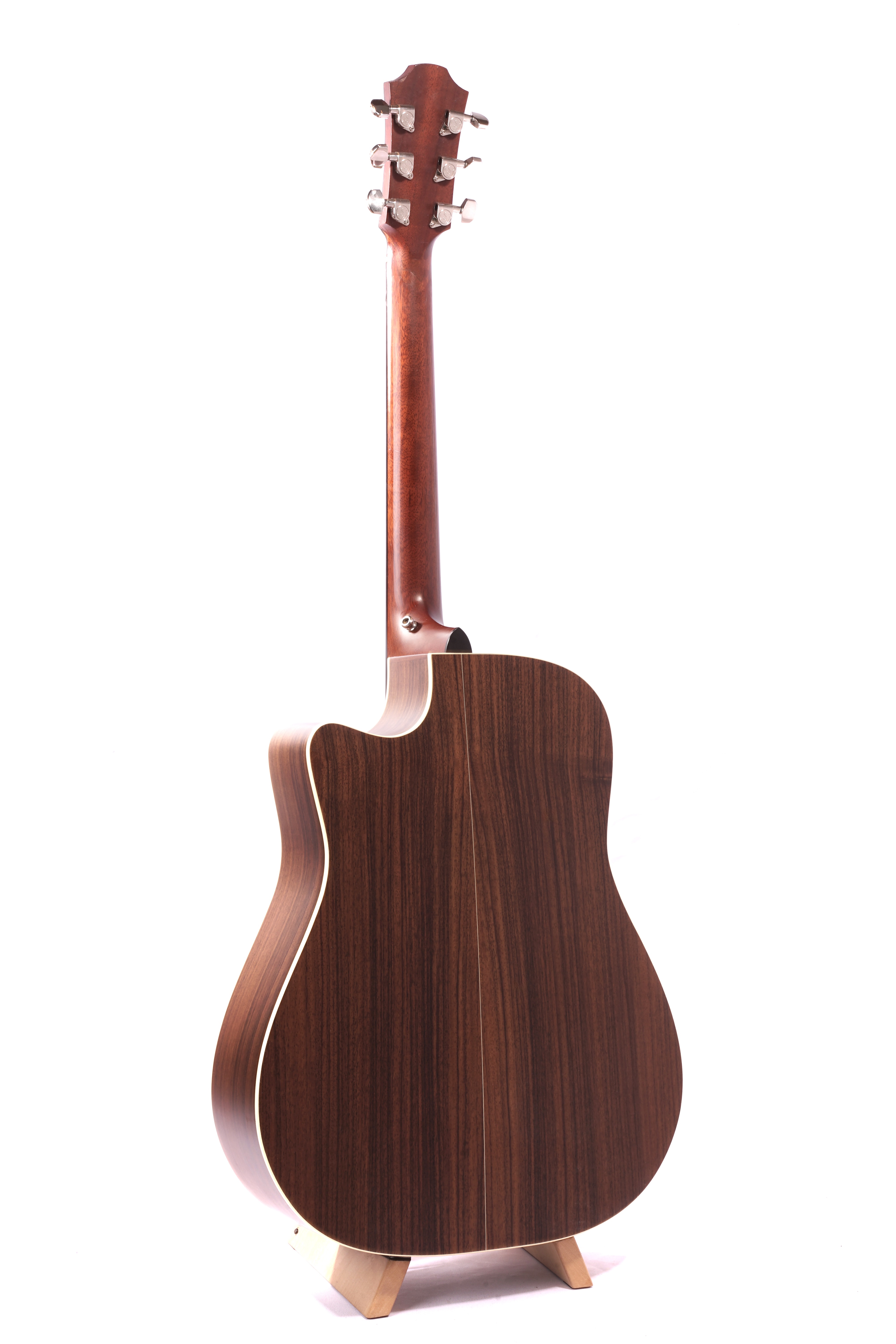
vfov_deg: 31.9
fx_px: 2352
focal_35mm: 63
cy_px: 672
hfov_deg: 21.6
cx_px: 448
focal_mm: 63
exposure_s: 1/4
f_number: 22
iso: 100
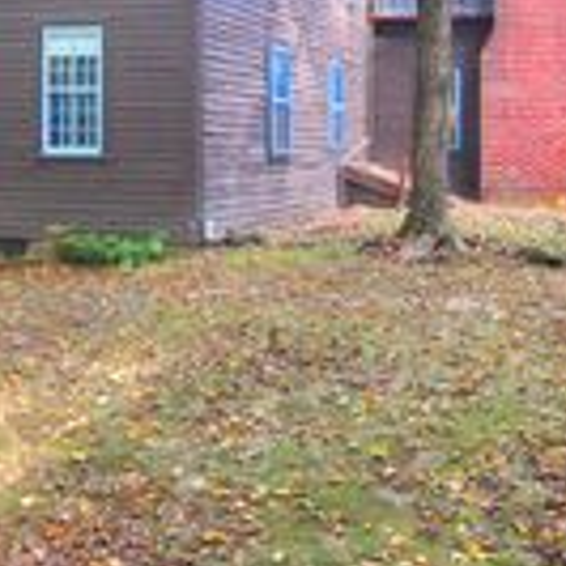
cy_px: 72
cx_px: 200
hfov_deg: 35.1
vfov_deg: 33.7
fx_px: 888
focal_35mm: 48
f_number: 8
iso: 1000
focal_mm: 10
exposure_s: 1/100
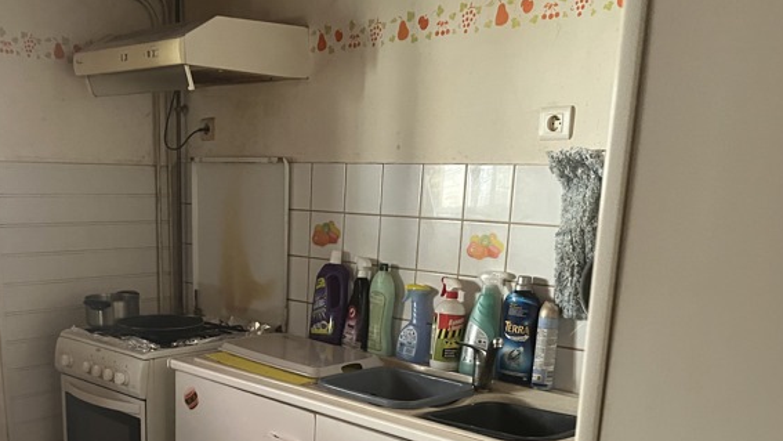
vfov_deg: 28.6
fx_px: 831
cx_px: 283
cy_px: 390
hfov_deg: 49.9
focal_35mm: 40
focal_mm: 5.1
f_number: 1.6
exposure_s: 1/33
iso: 500
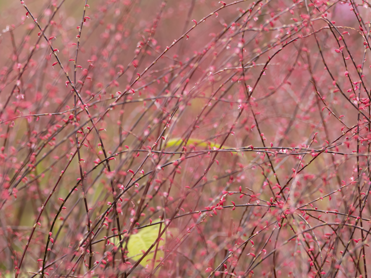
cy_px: 139
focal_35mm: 254
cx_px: 186
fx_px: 2722
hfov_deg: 7.8
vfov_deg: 5.9
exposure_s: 1/100
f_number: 4
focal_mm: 85.83
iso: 400
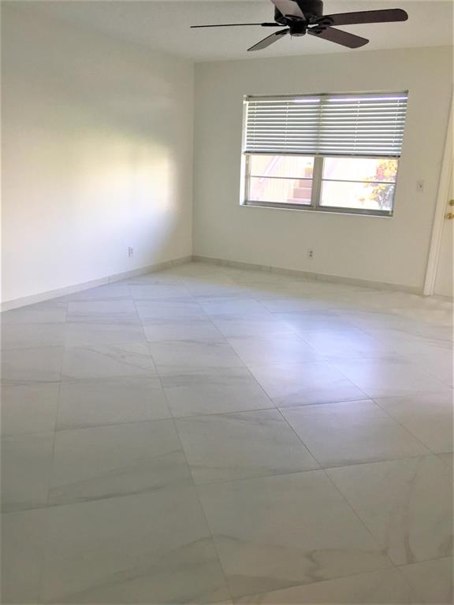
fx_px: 507
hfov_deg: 48.2
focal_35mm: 29
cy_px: 302
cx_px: 227
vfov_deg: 61.7
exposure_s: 1/30
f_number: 2.2
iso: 32
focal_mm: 4.15
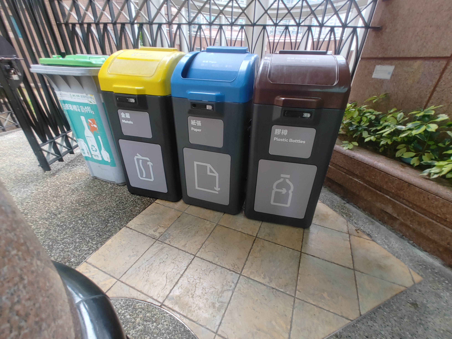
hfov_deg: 98.2
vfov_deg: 81.7
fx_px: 196
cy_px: 170
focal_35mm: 15
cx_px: 226
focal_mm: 1.78
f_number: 1.9
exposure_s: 1/24
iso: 100
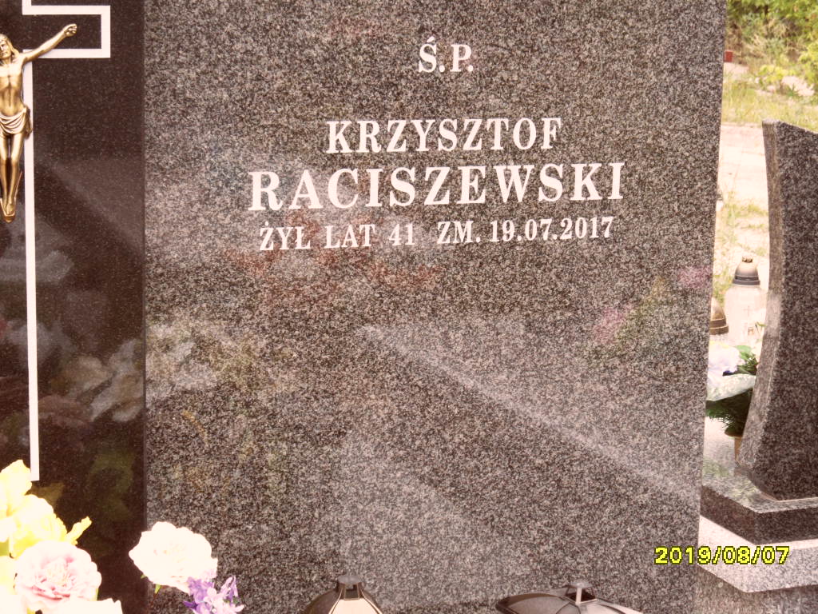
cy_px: 307
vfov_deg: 18.4
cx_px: 409
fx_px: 1890
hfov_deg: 24.4
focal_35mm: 80
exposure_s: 1/125
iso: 100
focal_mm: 13.2
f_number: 4.2
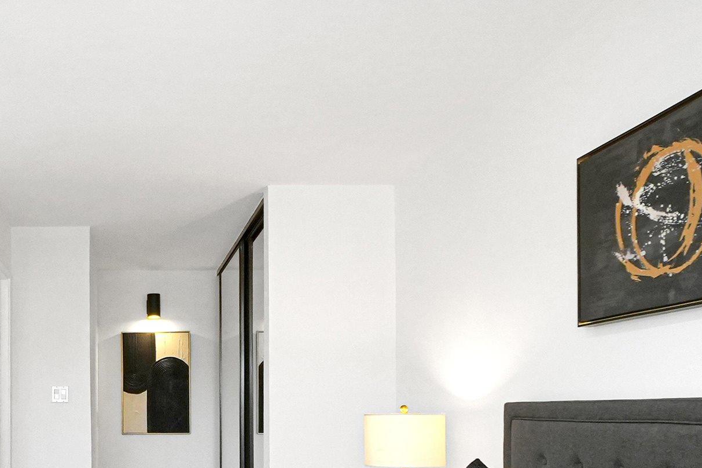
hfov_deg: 47.4
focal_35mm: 38
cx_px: 121
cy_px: 424
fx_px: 741
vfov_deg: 33.2
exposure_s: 1/125
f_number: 4
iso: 640
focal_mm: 10
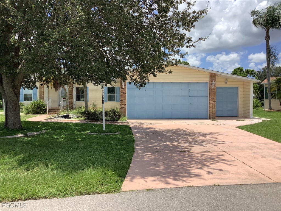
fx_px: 252
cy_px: 106
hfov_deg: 58.4
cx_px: 140
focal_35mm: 31
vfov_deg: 45.4
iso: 25
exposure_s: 1/1631
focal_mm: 3.3
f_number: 2.4
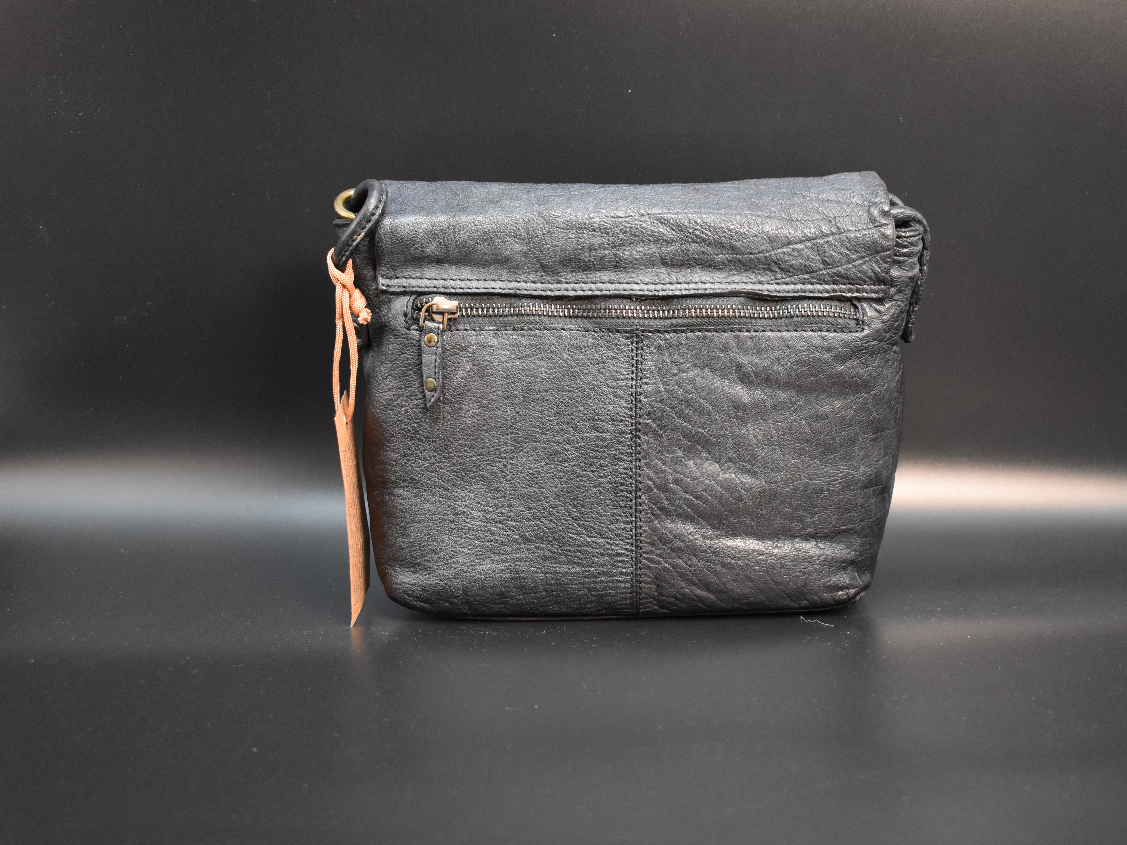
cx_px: 625
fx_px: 1498
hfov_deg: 41.2
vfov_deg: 31.5
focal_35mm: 46
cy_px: 426
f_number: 4.2
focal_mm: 28
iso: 2500
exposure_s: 1/60
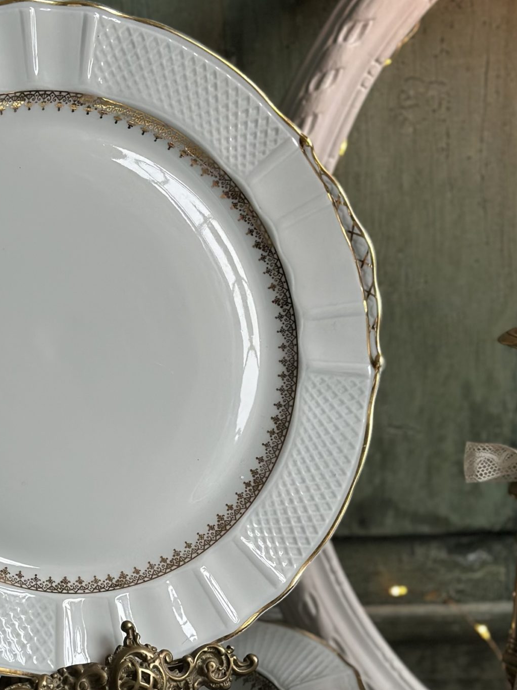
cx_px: 194
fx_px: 1792
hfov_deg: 16.4
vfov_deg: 21.7
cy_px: 477
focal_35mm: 90
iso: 125
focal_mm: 6.86
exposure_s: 1/109
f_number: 1.78
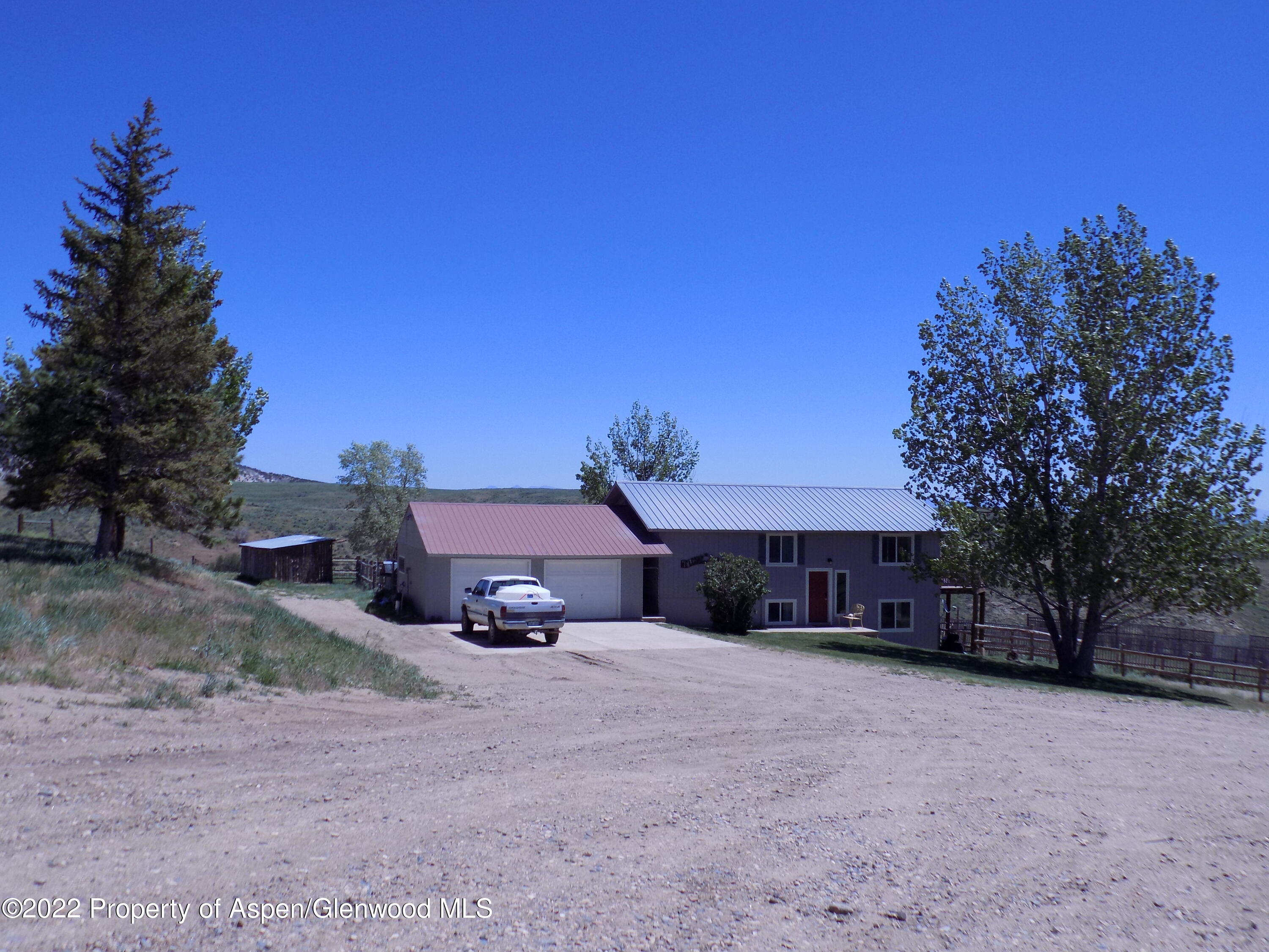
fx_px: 1100
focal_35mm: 30
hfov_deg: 60.0
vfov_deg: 46.8
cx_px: 634
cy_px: 476
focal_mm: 5.3
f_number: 10.6
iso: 80
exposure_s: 1/160
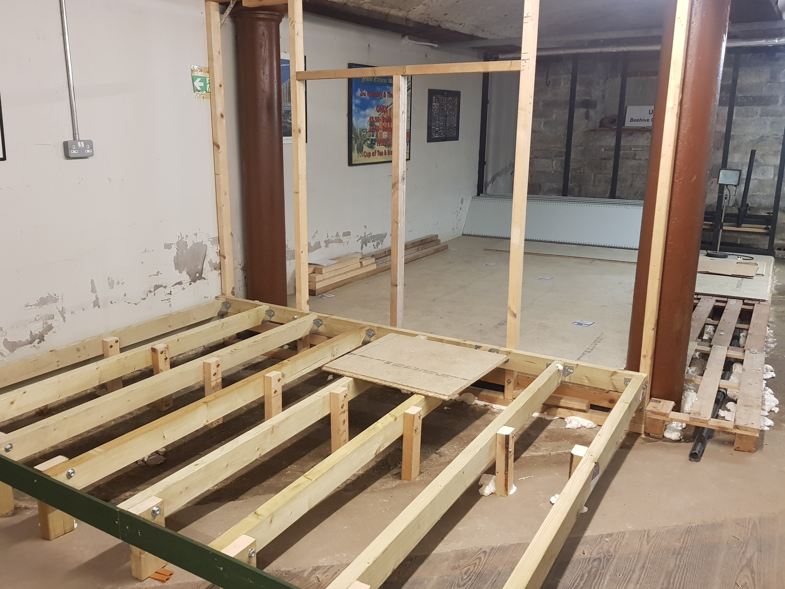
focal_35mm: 29
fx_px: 658
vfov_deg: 48.2
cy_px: 302
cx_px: 352
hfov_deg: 61.5
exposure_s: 1/25
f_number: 1.7
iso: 250
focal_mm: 4.2
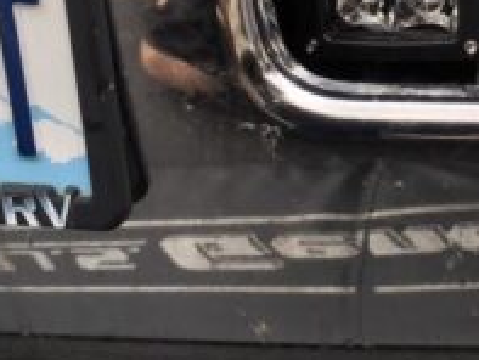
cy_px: -38
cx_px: 474
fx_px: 1426
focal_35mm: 103
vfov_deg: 14.1
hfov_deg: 18.6
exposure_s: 1/120
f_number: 2.2
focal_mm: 4.15
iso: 32
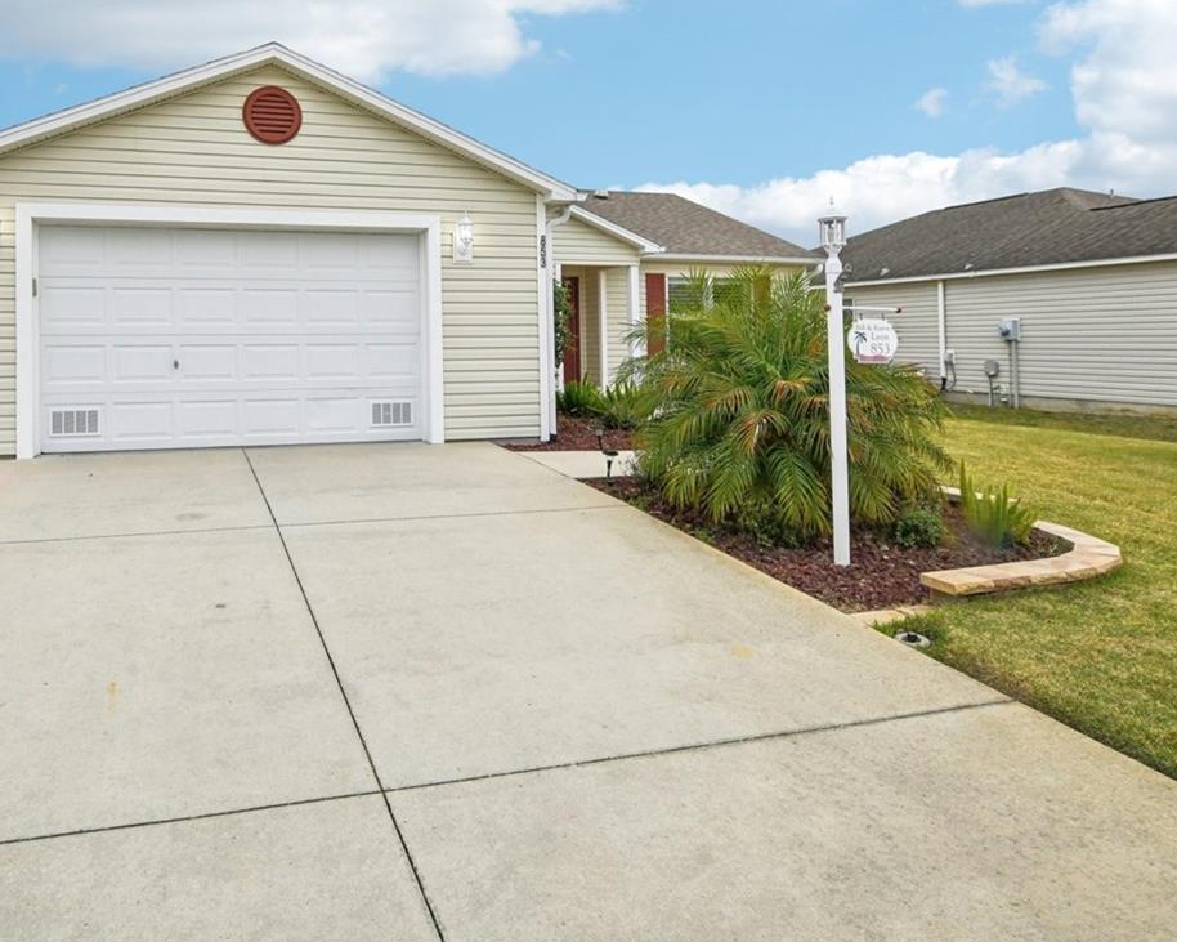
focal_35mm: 23
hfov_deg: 70.0
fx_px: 801
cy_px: 358
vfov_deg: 60.1
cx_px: 371
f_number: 8
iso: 400
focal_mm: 14
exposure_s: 1/200
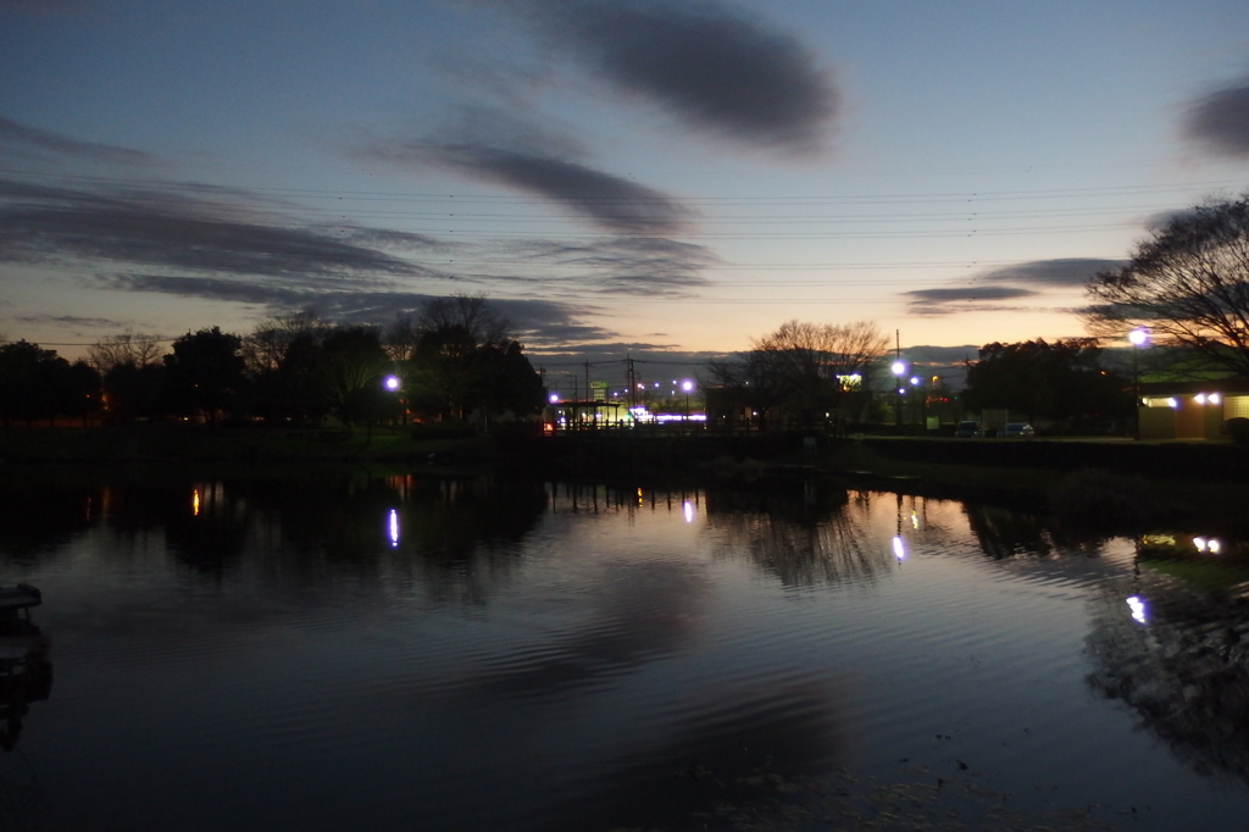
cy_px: 416
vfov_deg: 49.5
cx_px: 624
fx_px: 902
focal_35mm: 26
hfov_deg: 69.4
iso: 400
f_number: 1.8
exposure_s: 1/13
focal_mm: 4.7
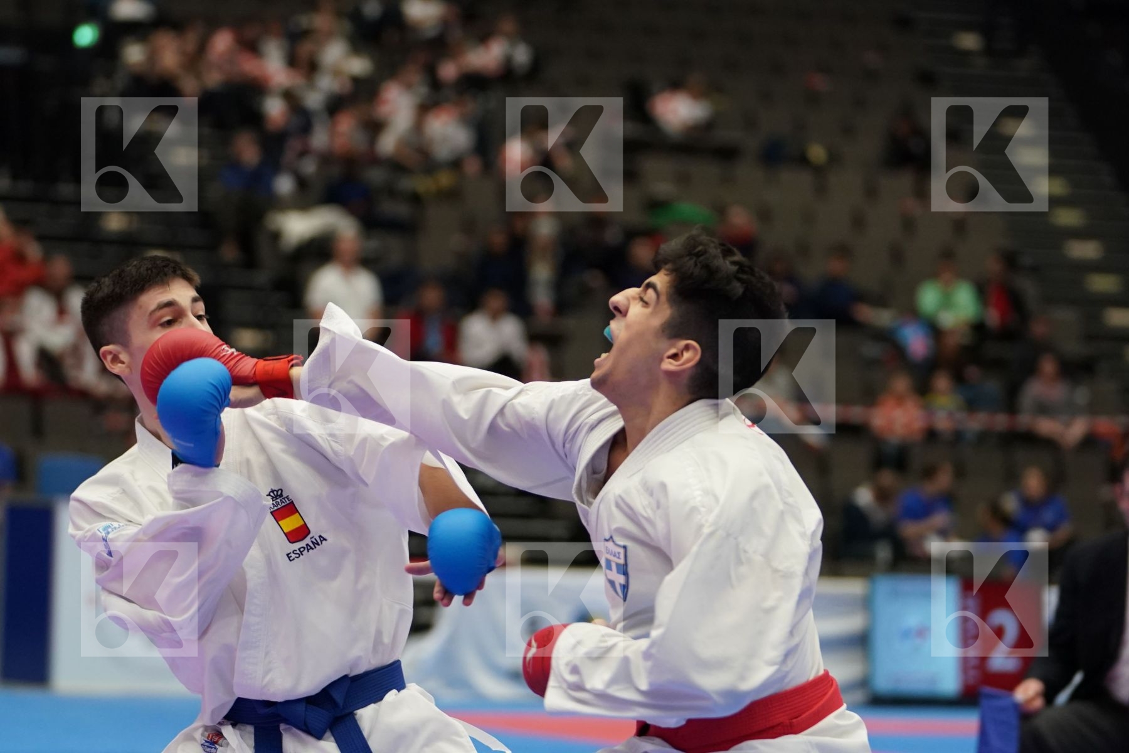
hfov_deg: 11.8
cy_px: 376
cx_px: 564
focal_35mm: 174
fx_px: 5456
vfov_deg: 7.9
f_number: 2.8
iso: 2500
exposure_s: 1/1000
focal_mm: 116
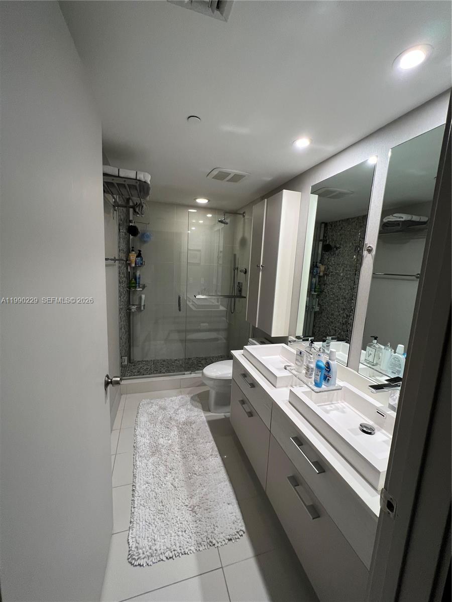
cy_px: 301
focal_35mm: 13
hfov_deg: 89.9
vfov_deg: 106.2
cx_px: 226
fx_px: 226
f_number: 1.8
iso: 160
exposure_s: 1/60
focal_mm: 1.57
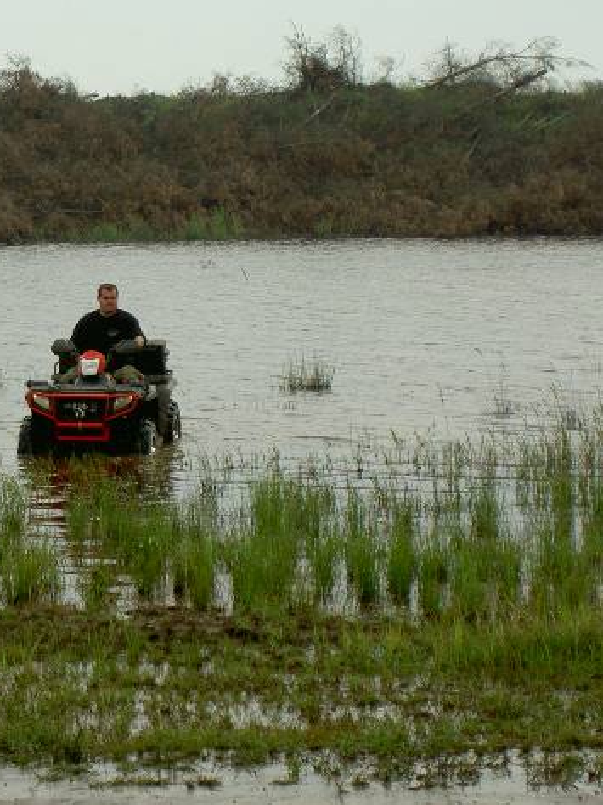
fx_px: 3673
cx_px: 88
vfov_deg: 12.5
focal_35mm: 158
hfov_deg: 9.4
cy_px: 402
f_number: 4.9
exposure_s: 1/200
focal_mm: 24
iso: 50
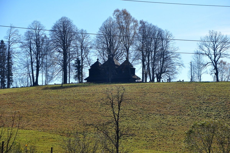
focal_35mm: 135
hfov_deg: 15.2
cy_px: 76
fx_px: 861
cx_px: 115
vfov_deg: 10.1
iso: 400
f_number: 9
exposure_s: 1/1250
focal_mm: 90
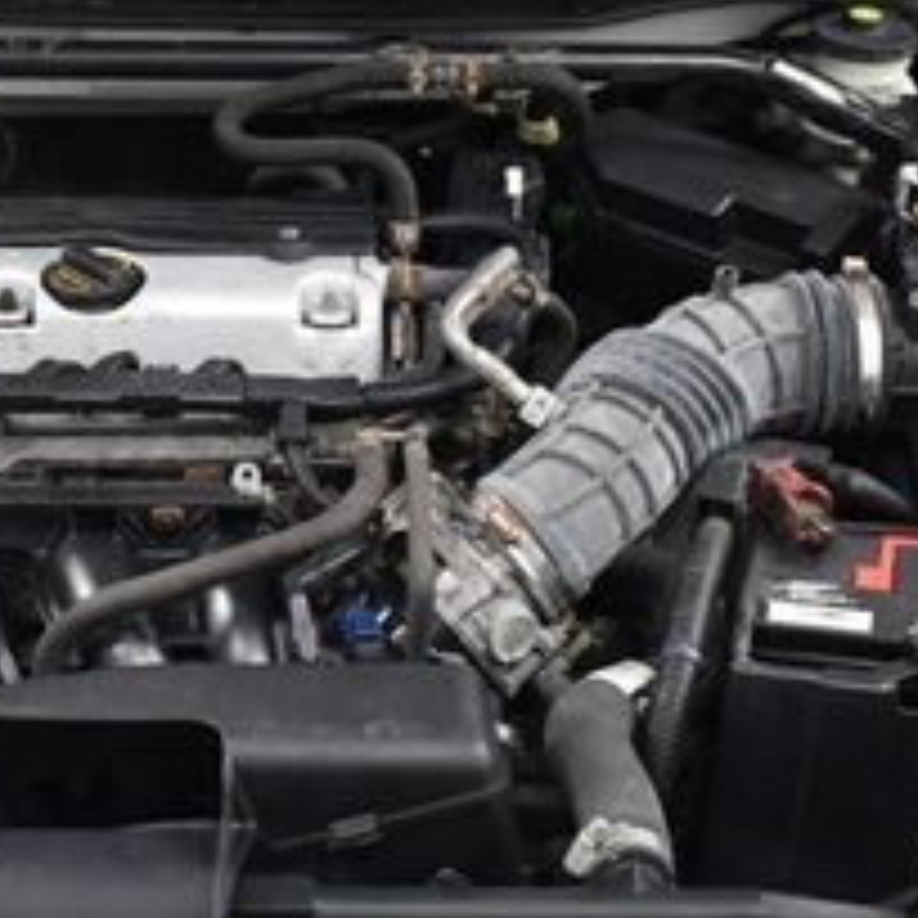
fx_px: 2880
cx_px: 220
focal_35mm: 96
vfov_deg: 18.1
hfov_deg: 18.0
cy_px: 351
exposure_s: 1/125
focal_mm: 18
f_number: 3.5
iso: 1800
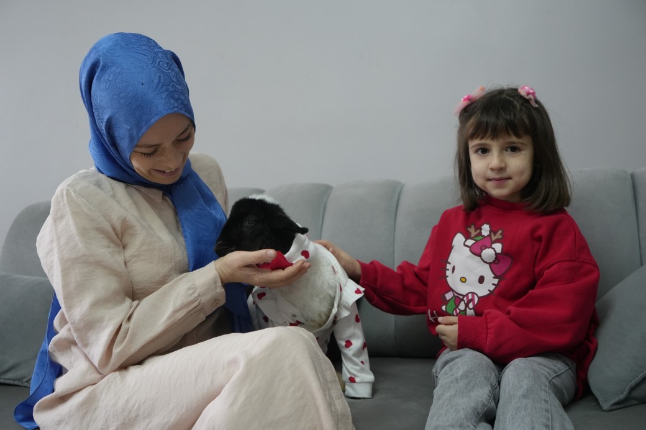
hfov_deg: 44.5
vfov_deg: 30.5
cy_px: 215
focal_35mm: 44
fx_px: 789
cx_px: 323
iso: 3200
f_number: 4
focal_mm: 44
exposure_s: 1/160
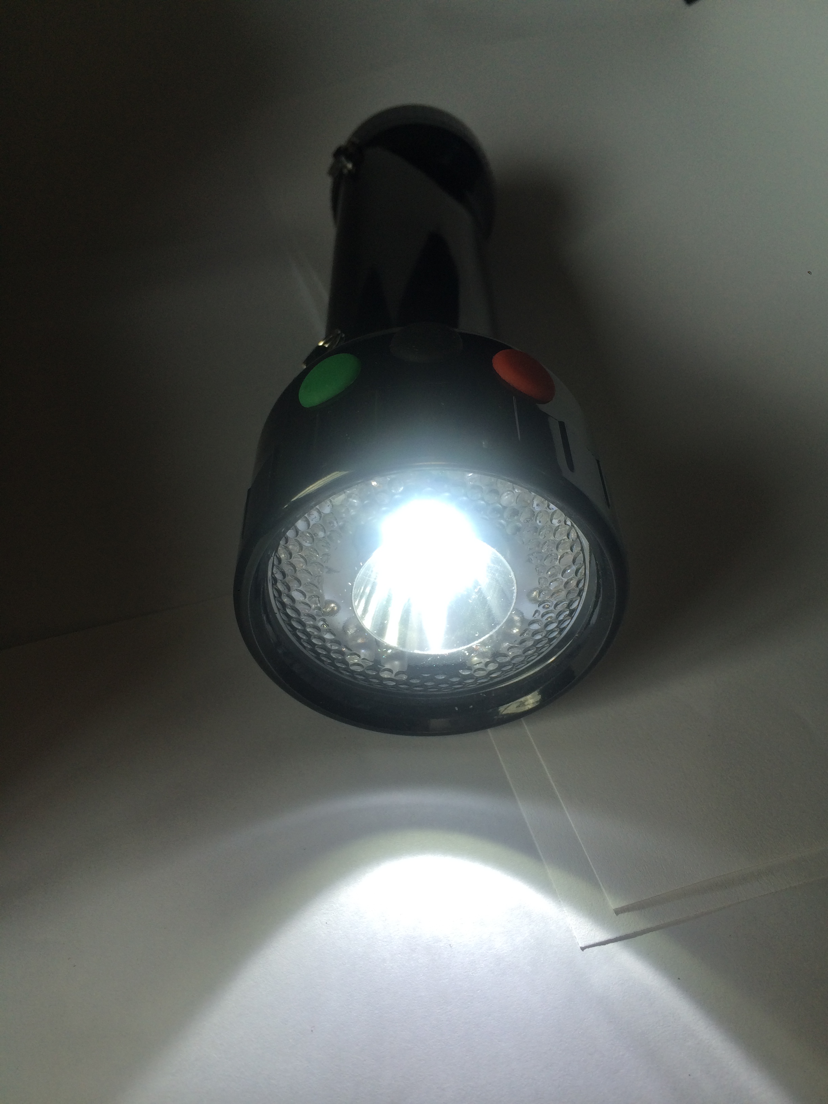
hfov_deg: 46.8
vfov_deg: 60.0
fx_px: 957
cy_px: 552
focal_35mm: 30
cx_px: 414
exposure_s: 1/140
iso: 32
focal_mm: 4.12
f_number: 2.2
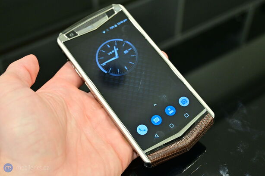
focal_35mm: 49
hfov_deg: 40.5
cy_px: 88
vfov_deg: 27.6
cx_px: 132
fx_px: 359
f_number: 5
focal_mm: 32.5
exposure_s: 1/50
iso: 1100
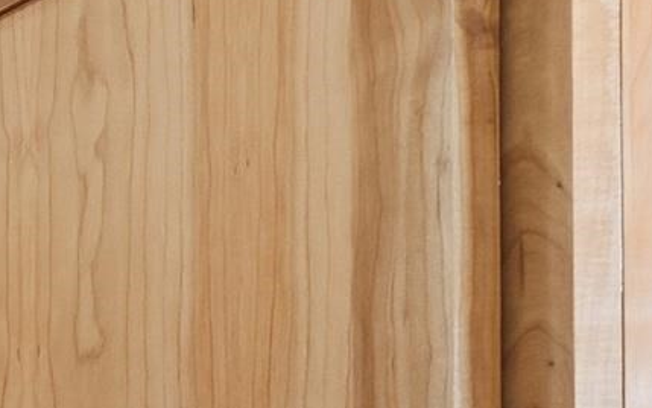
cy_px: 616
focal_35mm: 89
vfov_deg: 13.8
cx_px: -1220
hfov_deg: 12.2
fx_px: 1581
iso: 100
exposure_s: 1/60
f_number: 9
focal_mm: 10
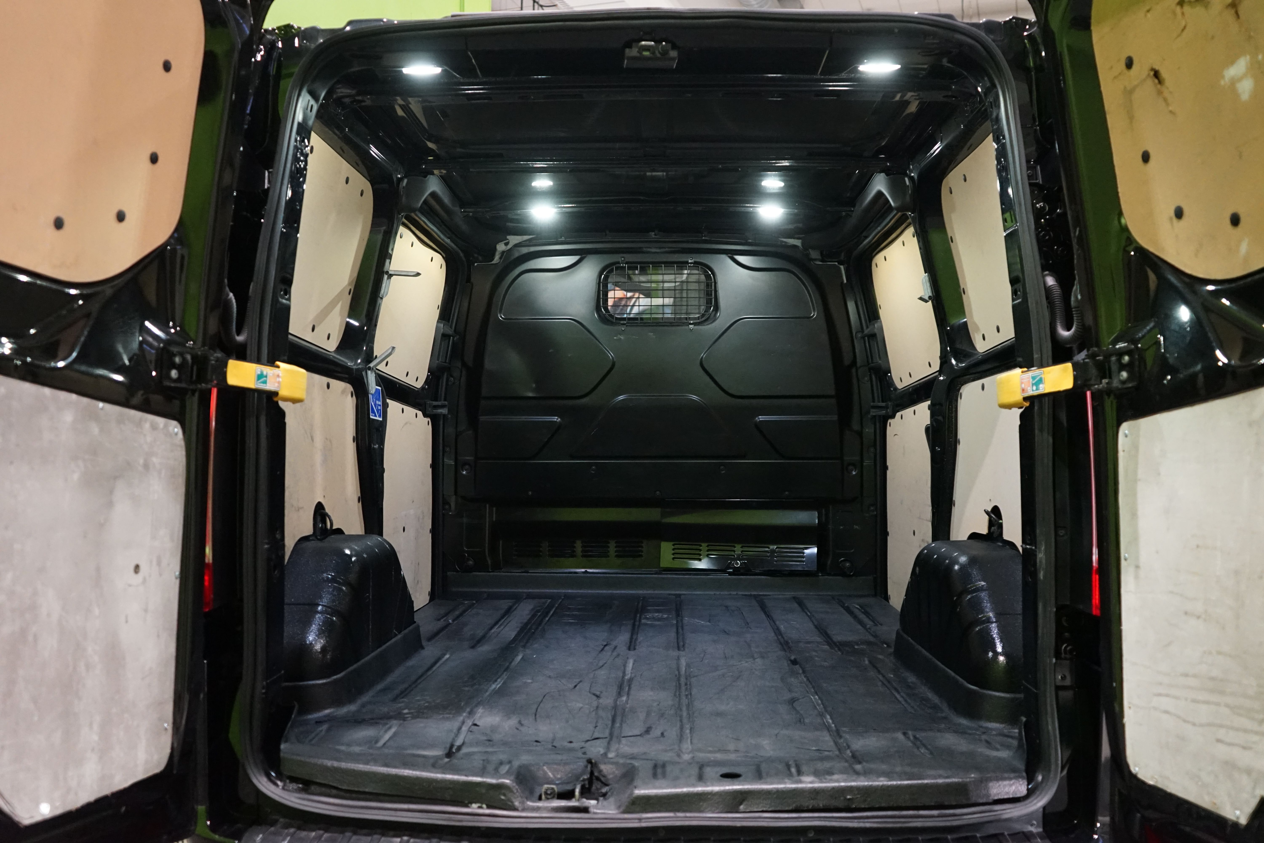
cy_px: 422
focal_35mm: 31
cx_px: 632
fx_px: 1088
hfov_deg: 60.3
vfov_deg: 42.3
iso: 4000
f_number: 3.5
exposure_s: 1/160
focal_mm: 31
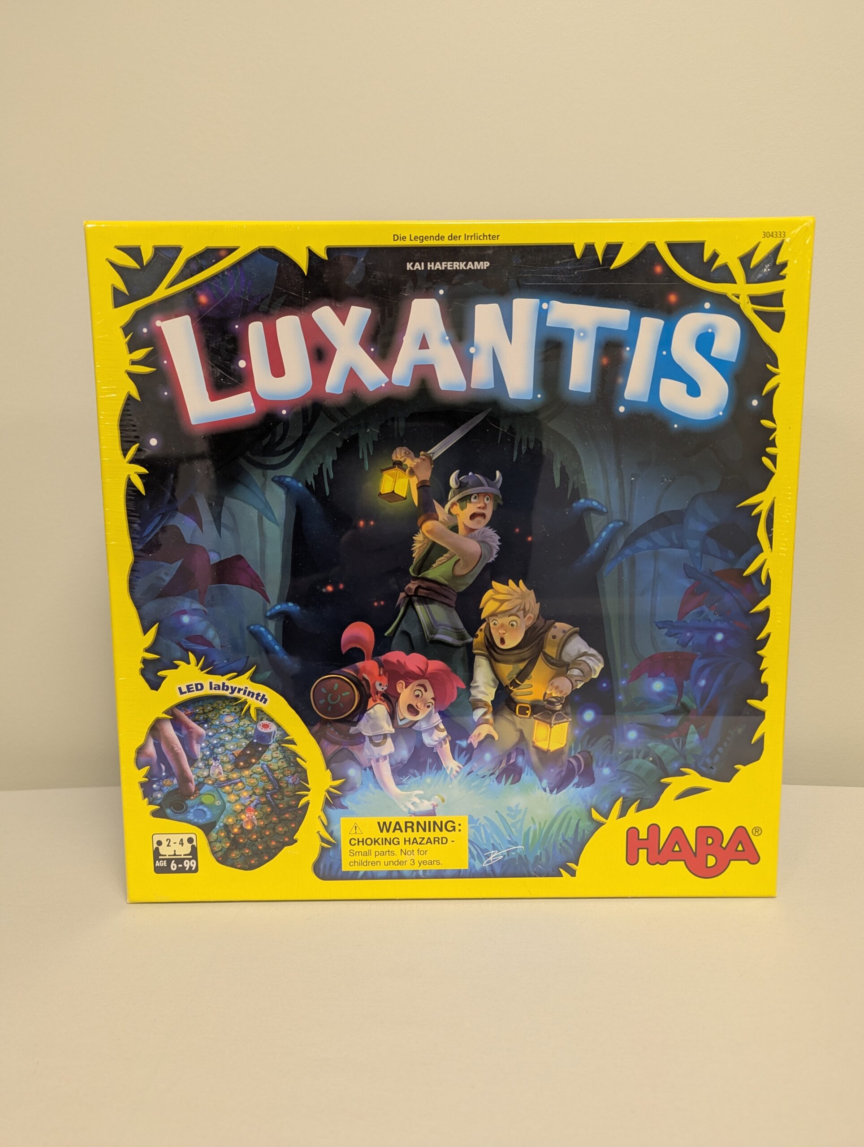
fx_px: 797
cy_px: 574
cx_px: 432
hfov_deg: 56.9
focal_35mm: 24
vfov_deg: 71.5
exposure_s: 1/30
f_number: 1.85
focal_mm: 6.81
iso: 57
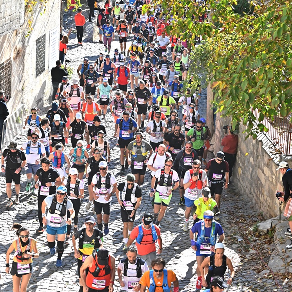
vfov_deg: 17.8
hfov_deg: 17.9
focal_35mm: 97
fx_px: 926
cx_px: 147
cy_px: 84
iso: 3200
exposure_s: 1/5000
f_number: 5
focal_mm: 75
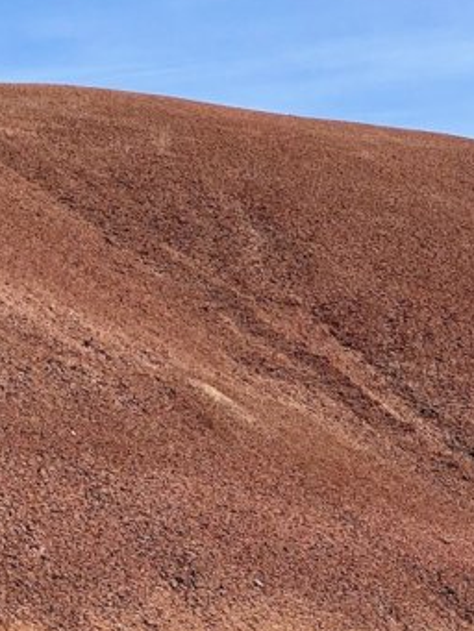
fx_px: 2846
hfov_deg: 9.3
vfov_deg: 12.5
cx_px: -189
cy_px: 653
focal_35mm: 156
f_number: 2
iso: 20
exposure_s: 1/1261
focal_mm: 6
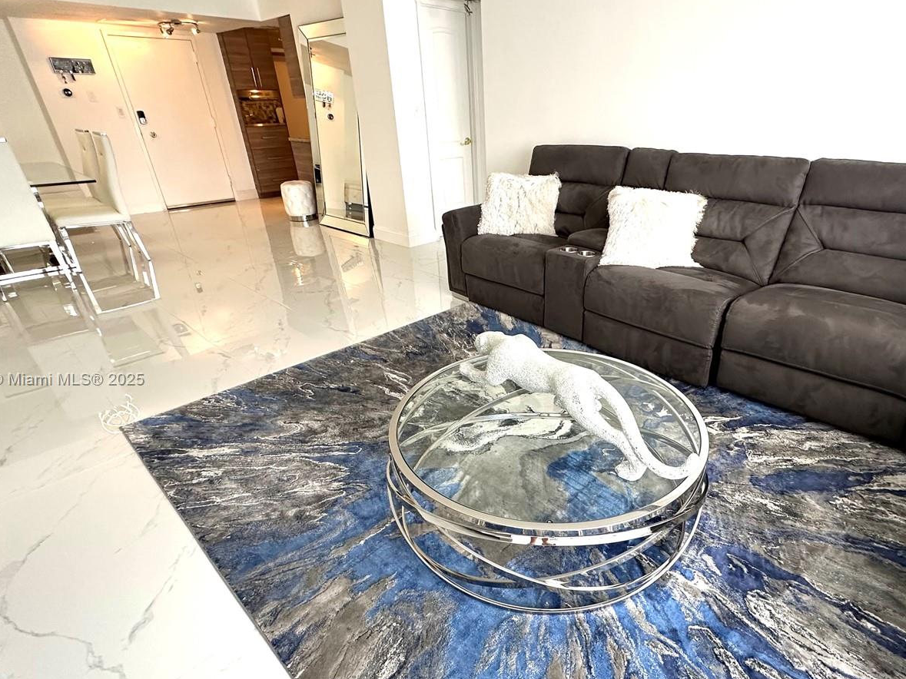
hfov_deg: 84.2
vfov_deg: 68.4
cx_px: 513
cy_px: 380
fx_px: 497
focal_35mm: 19
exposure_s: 1/60
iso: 200
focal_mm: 2.22
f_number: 2.2
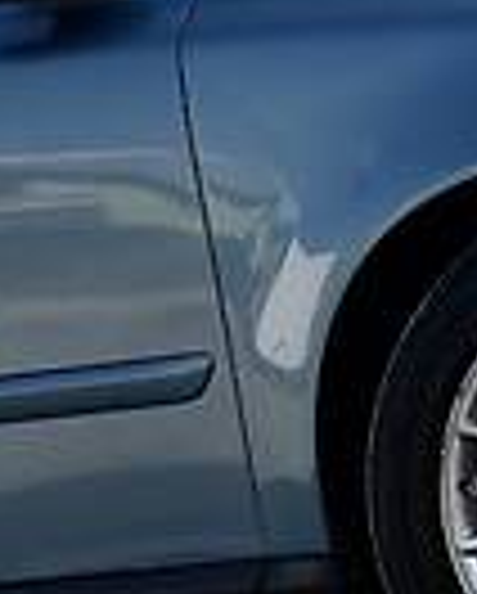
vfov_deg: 5.2
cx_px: 274
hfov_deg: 4.2
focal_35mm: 369
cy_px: 70
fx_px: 6497
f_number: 5.6
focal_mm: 65
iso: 200
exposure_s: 1/500
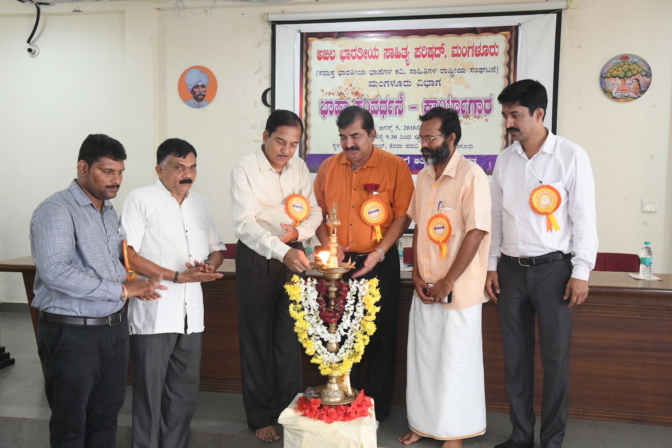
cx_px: 336
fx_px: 616
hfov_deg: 57.2
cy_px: 224
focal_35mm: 33
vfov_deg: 40.0
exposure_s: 1/40
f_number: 5.6
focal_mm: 22
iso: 2500
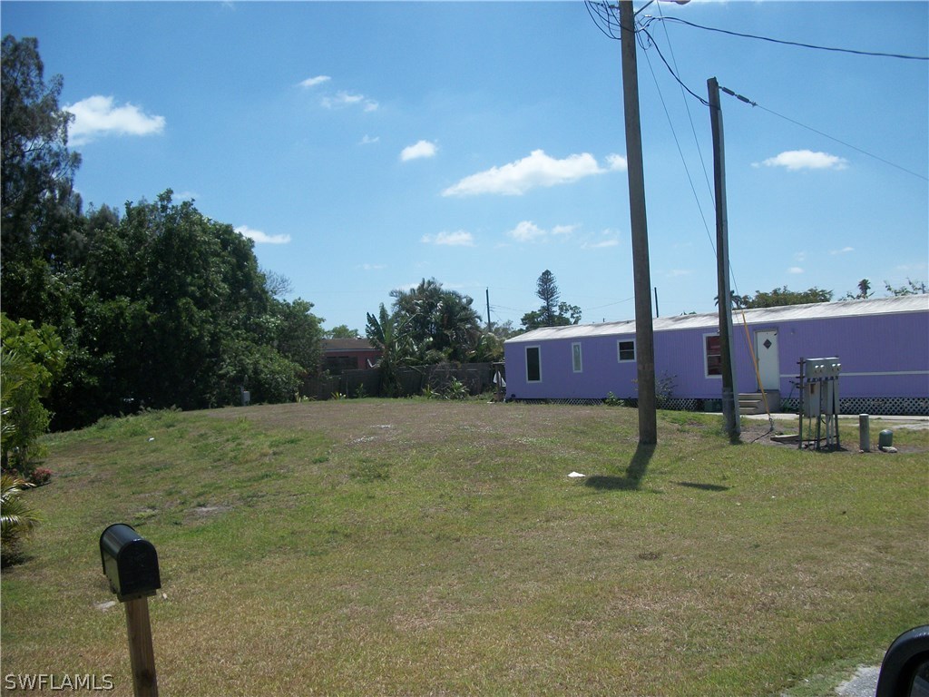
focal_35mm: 32
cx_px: 464
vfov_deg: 44.2
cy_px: 348
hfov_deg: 56.8
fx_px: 859
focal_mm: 5.7
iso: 80
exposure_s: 1/320
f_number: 8.8
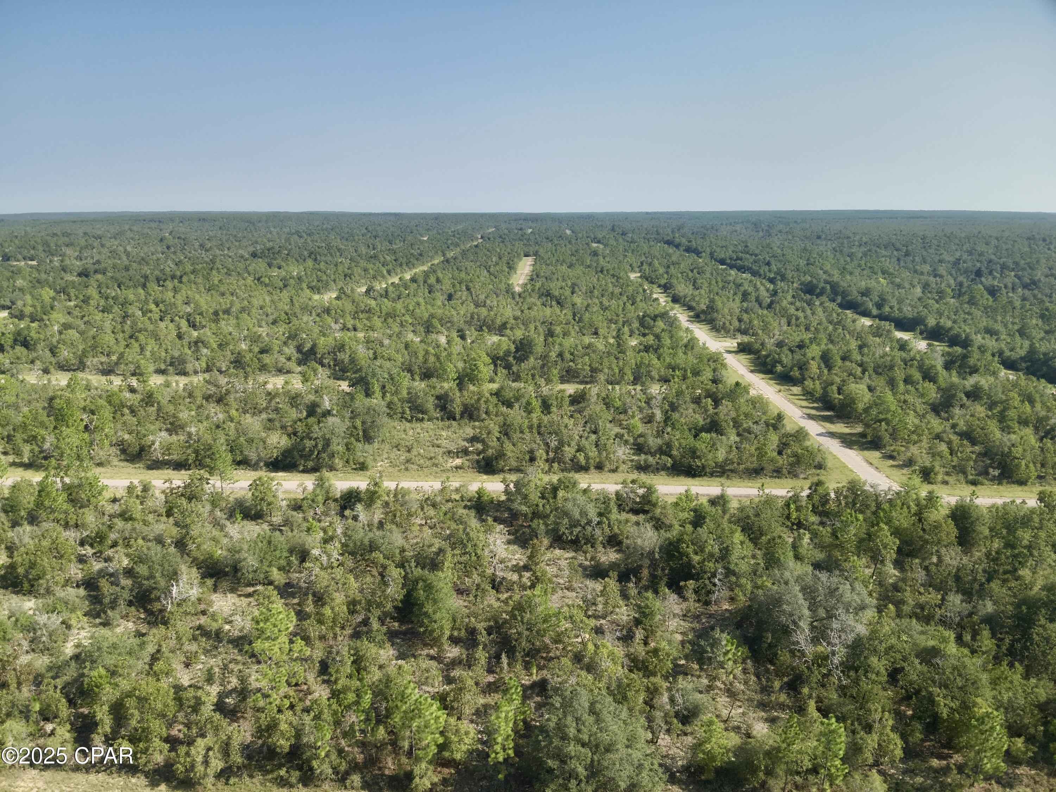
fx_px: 732
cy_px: 396
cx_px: 528
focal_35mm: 24
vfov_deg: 56.8
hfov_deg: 71.6
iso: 100
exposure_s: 1/800
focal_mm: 4.4
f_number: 2.8
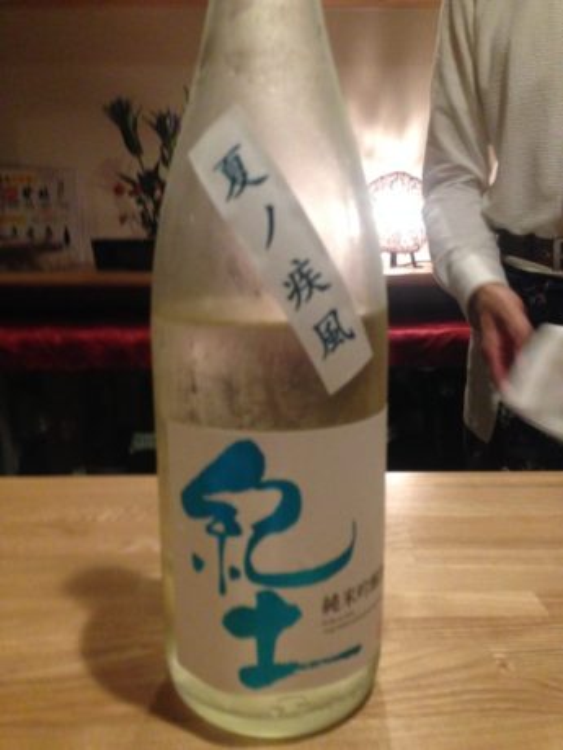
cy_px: 375
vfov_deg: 55.4
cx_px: 282
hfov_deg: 42.9
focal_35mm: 33
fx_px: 716
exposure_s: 1/15
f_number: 2.4
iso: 500
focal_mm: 4.12
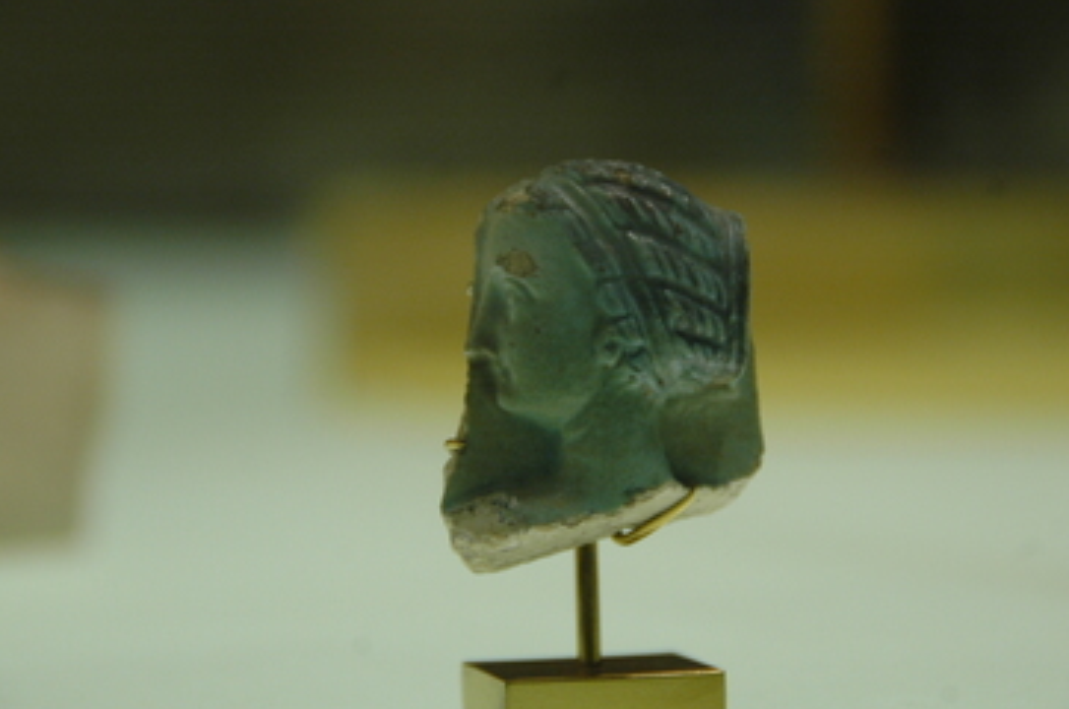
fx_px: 10819
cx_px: 540
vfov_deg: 3.8
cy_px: 304
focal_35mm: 365
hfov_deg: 5.7
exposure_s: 1/40
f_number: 5.6
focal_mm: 200
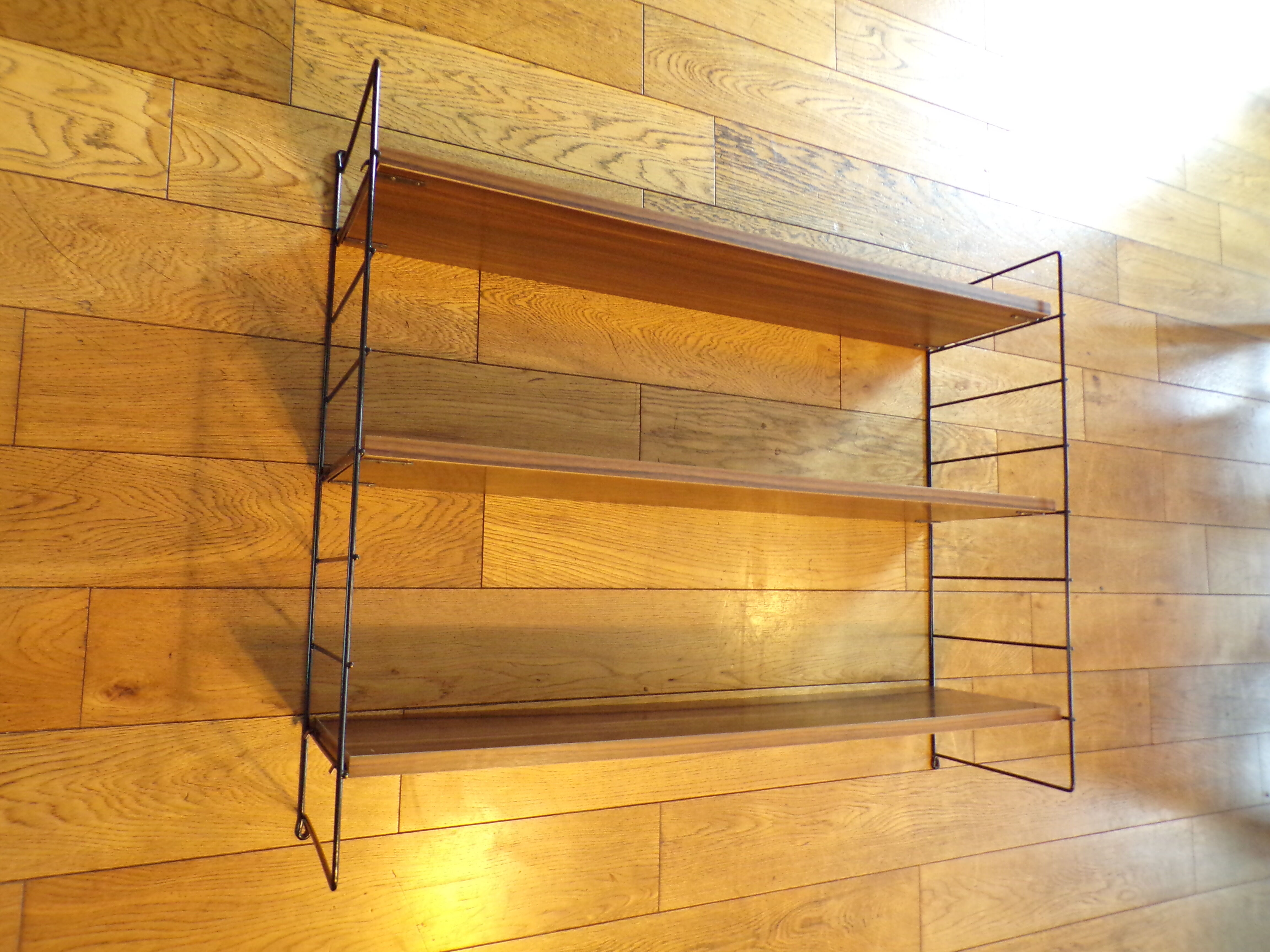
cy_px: 476
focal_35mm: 24
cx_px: 635
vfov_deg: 56.8
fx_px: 881
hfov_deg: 71.6
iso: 406
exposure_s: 1/17
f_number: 3
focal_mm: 4.3
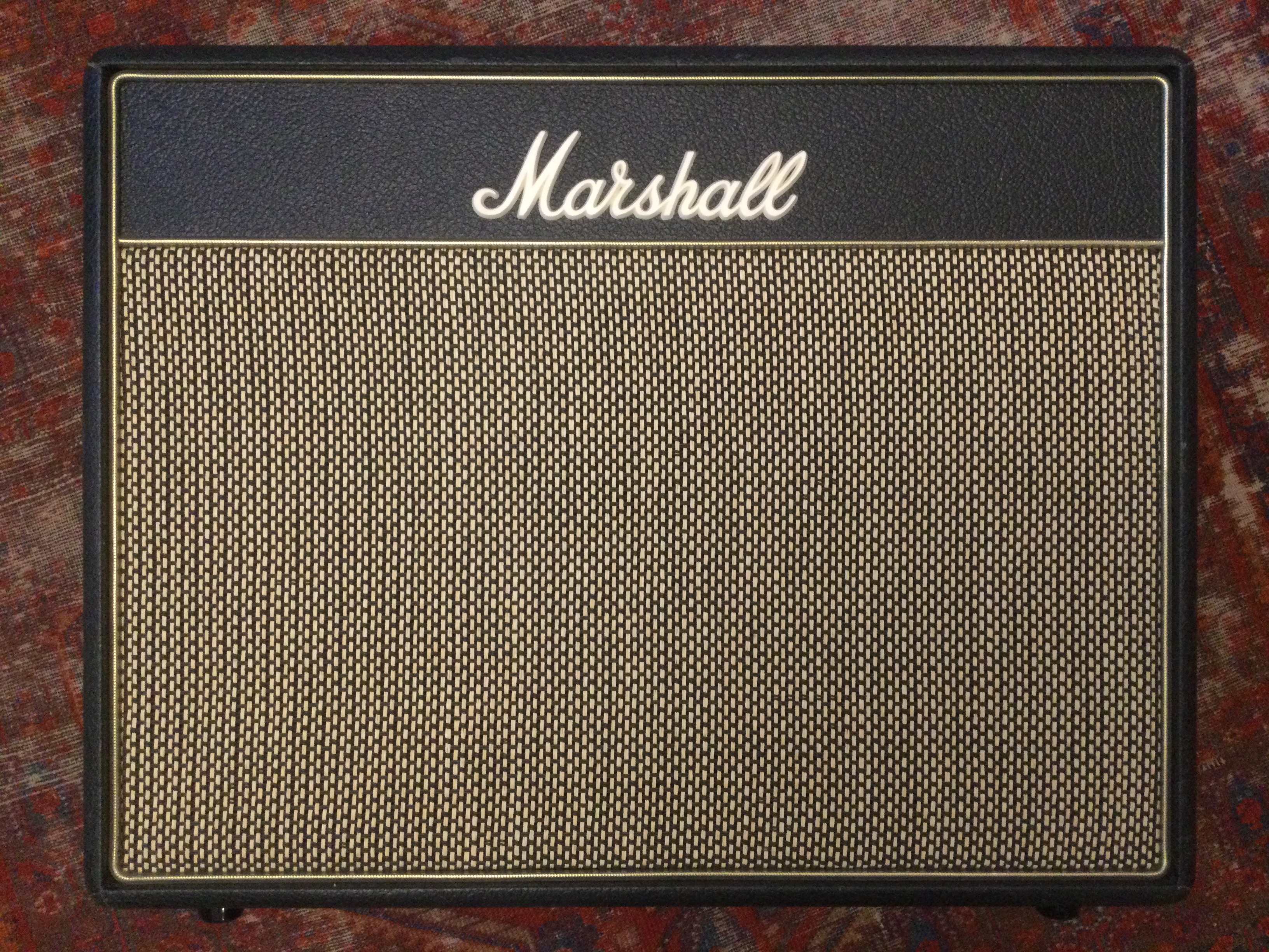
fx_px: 1136
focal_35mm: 31
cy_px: 476
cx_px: 634
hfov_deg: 58.4
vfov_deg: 45.4
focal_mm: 3.3
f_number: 2.4
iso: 400
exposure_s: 1/17
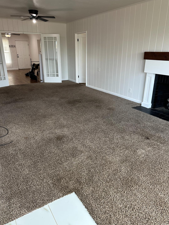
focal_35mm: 25
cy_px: 111
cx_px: 83
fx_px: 163
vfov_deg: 69.4
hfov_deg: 54.9
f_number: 1.78
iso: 125
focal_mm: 6.86
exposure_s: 1/120
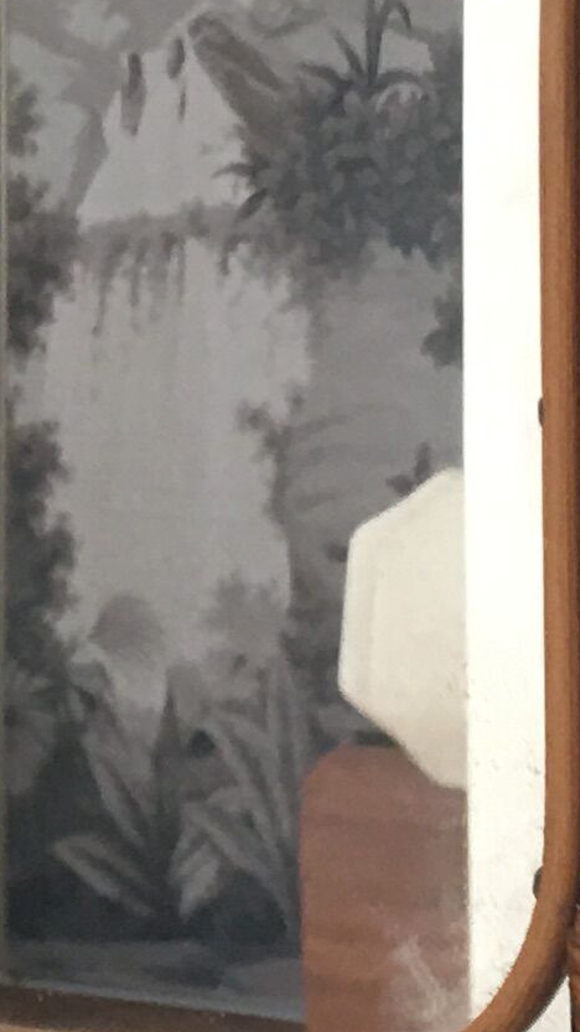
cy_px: 342
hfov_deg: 7.5
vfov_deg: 14.0
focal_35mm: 153
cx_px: -673
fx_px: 4187
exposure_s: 1/17
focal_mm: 4.15
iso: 40
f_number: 2.2
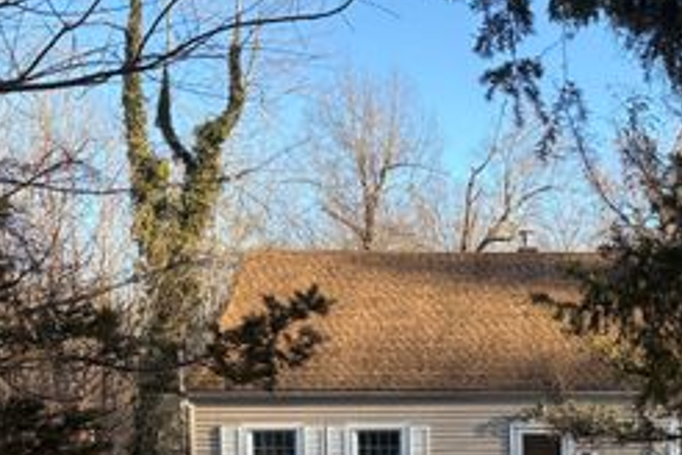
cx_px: 604
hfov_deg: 34.4
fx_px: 1042
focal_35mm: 55
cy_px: 481
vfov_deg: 23.3
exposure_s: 1/571
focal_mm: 5.96
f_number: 1.6
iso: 50
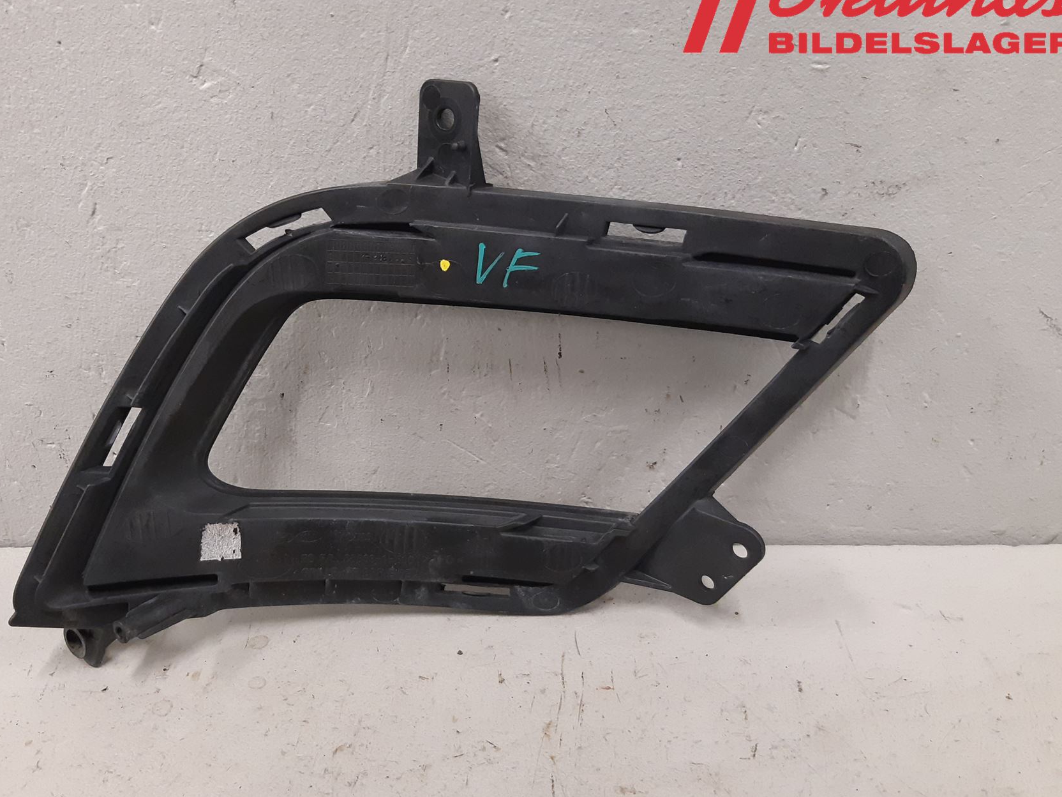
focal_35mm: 32
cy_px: 436
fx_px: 982
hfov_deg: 56.4
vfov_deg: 44.1
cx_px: 421
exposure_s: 1/50
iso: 250
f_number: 1.7
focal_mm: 3.93
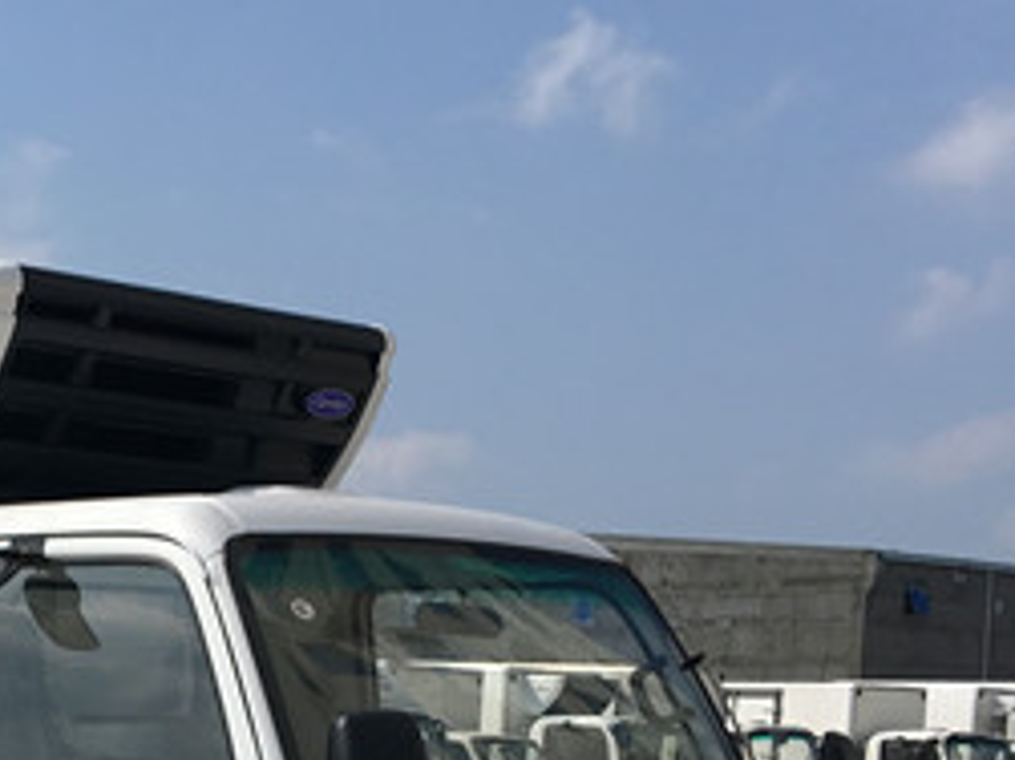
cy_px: 914
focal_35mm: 82
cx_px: -44
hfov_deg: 22.7
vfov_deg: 17.2
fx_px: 2403
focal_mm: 4.15
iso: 25
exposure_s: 1/2331
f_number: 2.2
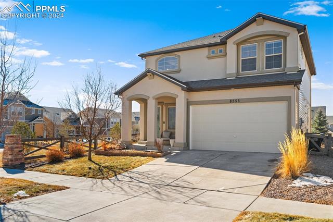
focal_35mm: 29
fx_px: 268
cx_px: 166
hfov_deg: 63.7
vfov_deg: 44.9
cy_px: 111
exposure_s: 1/1250
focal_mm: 29
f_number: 7.1
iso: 2000
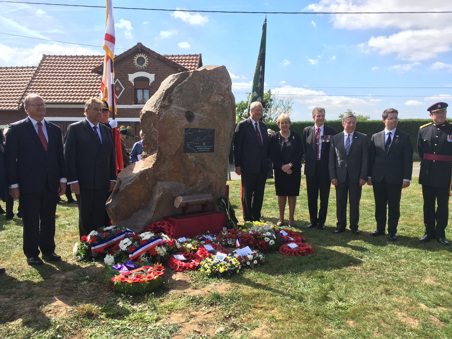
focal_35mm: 29
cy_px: 170
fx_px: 379
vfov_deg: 48.2
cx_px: 226
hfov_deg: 61.7
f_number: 2.2
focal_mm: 4.15
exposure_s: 1/818
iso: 25
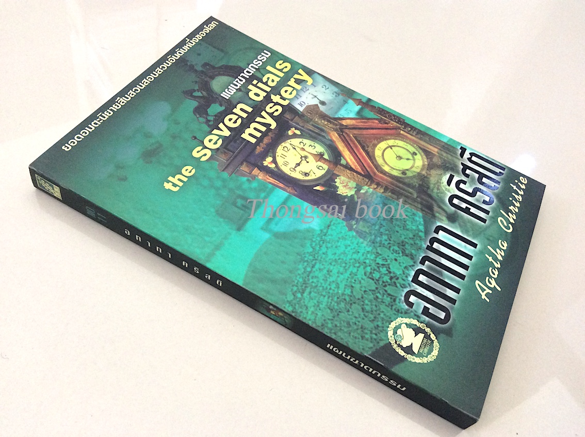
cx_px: 292
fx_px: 540
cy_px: 218
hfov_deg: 56.9
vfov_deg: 44.1
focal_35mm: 32
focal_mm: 3.3
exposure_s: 1/25
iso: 125
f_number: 2.4
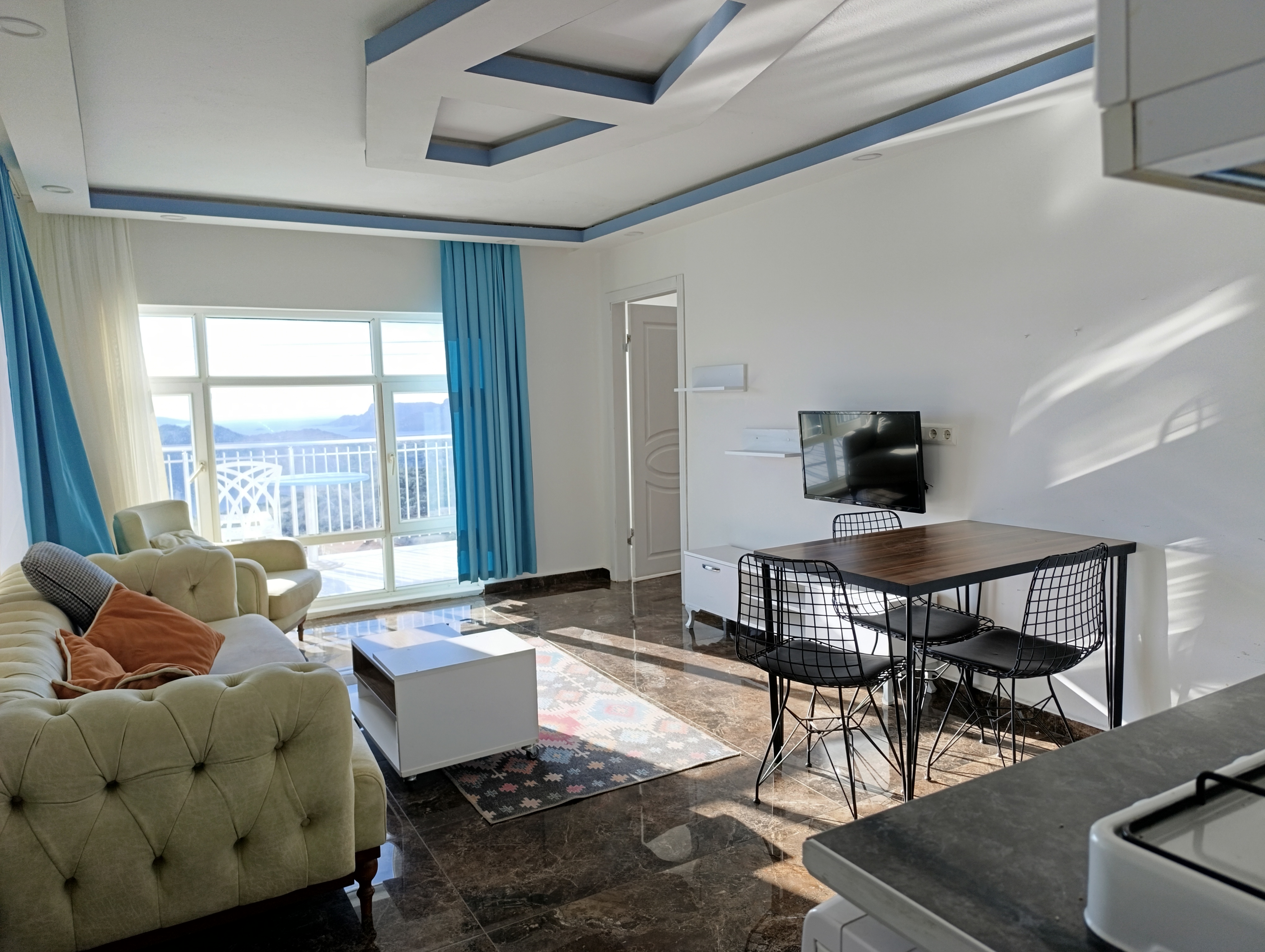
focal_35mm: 23
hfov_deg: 73.8
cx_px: 632
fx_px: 842
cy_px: 476
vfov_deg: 59.0
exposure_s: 1/115
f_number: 1.6
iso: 50
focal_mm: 6.14
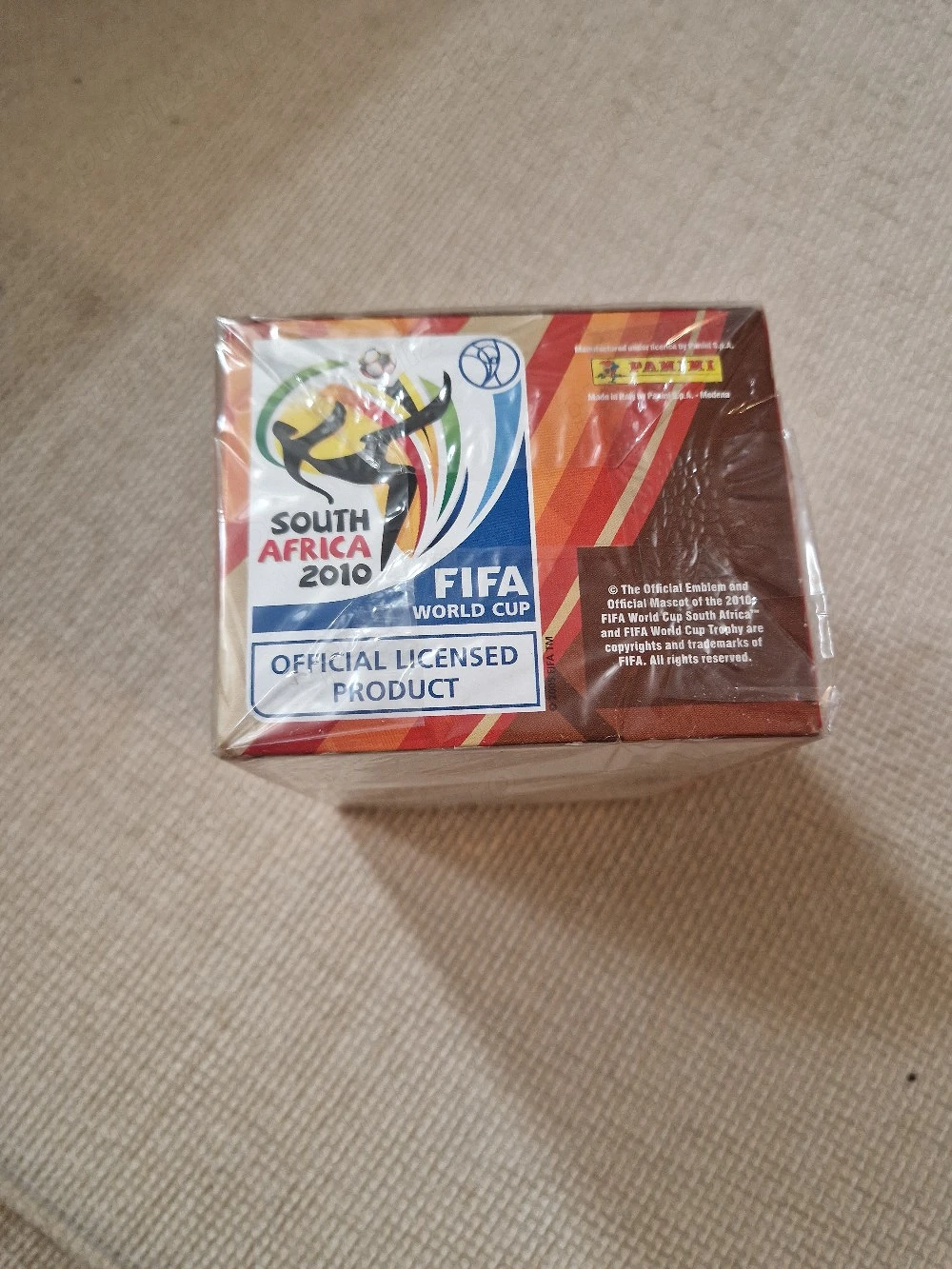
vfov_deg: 73.9
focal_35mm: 23
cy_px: 634
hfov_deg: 58.9
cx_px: 476
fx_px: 843
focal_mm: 5.4
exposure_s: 1/100
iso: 80
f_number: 1.8
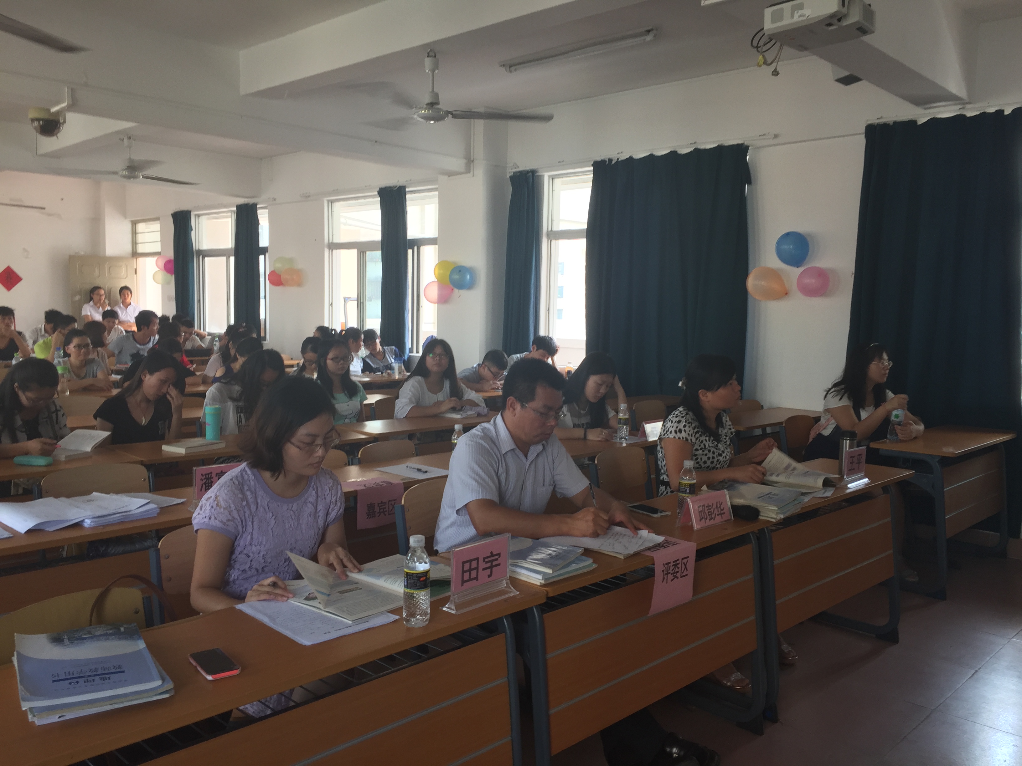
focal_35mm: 29
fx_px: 856
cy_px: 383
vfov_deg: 48.2
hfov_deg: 61.7
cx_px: 511
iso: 32
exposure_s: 1/50
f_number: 2.2
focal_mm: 4.15
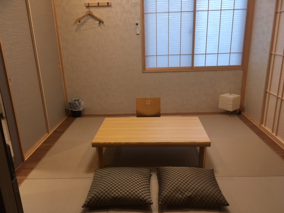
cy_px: 106
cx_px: 142
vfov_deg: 48.2
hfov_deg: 61.7
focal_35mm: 29
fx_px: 238
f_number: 2.2
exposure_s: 1/30
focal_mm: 4.15
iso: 32
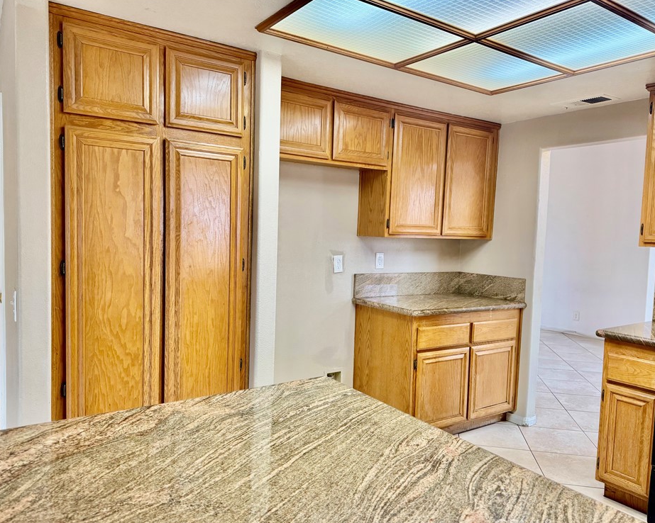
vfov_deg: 54.9
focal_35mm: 26
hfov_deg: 66.0
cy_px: 264
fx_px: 504
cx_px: 327
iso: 200
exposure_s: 1/120
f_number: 1.78
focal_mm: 6.76
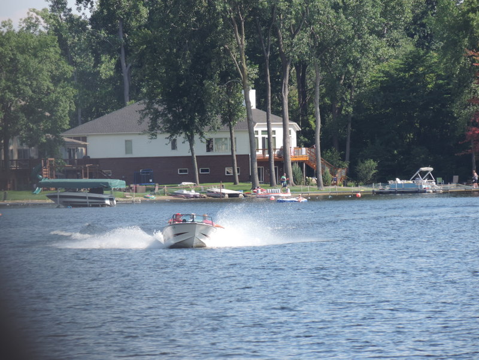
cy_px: 180
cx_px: 240
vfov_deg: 3.2
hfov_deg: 4.2
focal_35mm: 470
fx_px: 6504
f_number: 4.9
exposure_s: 1/250
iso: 80
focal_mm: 83.8
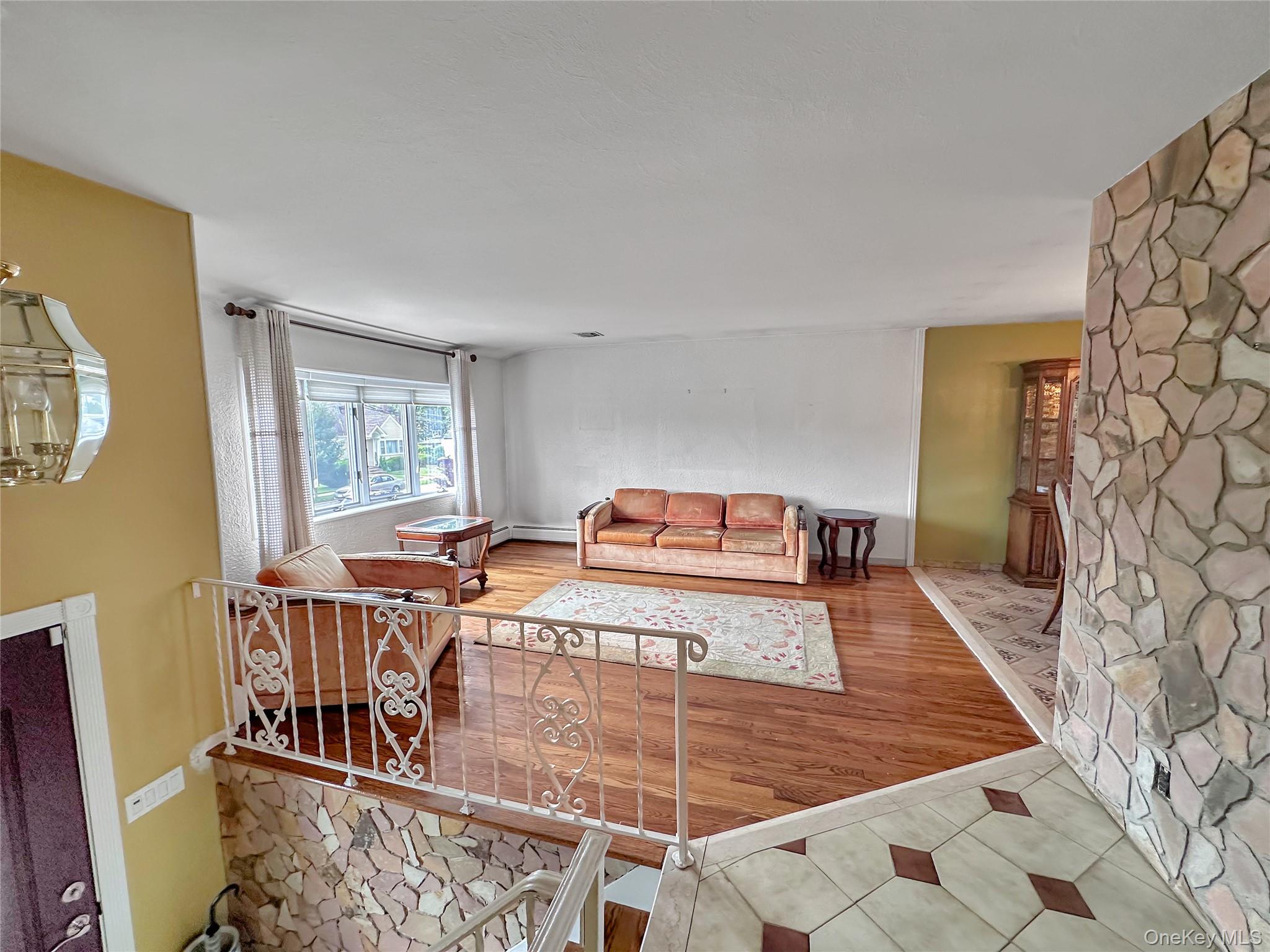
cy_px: 476
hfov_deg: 102.1
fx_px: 514
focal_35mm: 14
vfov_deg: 85.7
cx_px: 635
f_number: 2.2
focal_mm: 2.22
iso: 160
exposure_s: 1/120
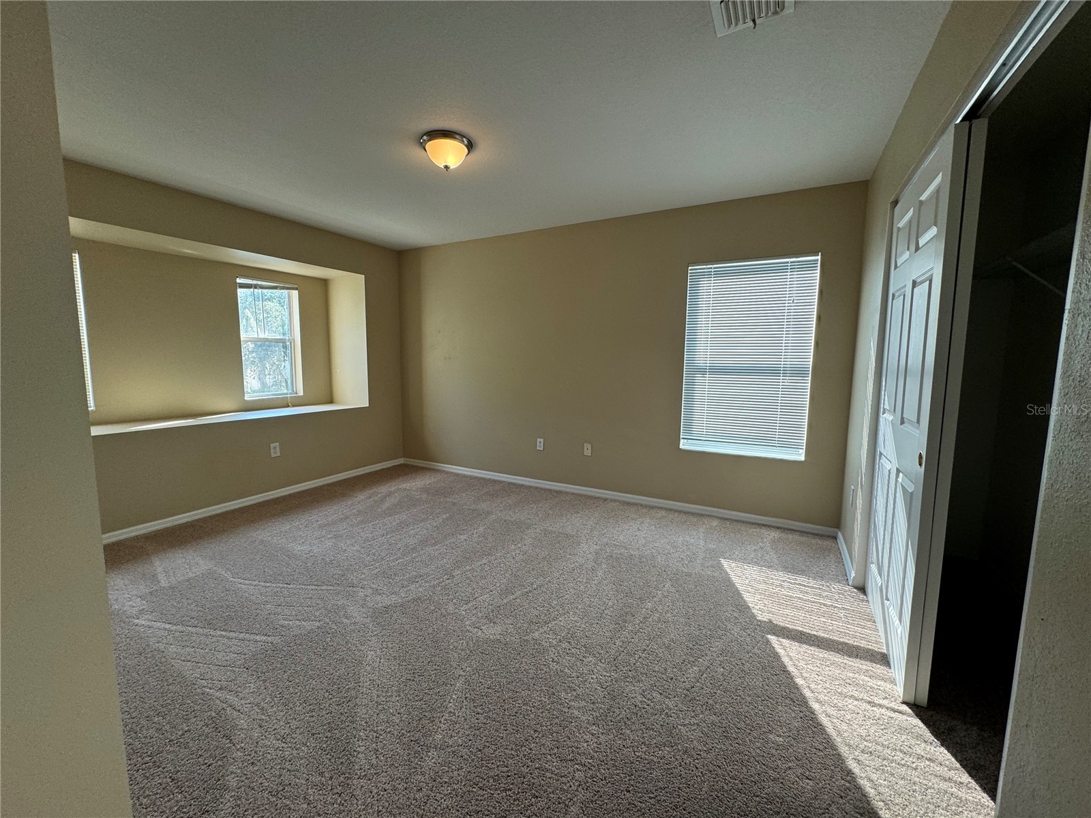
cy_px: 409
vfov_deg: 85.7
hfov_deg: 102.1
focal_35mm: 14
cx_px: 546
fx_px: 441
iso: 100
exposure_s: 1/120
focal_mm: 2.22
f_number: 2.2
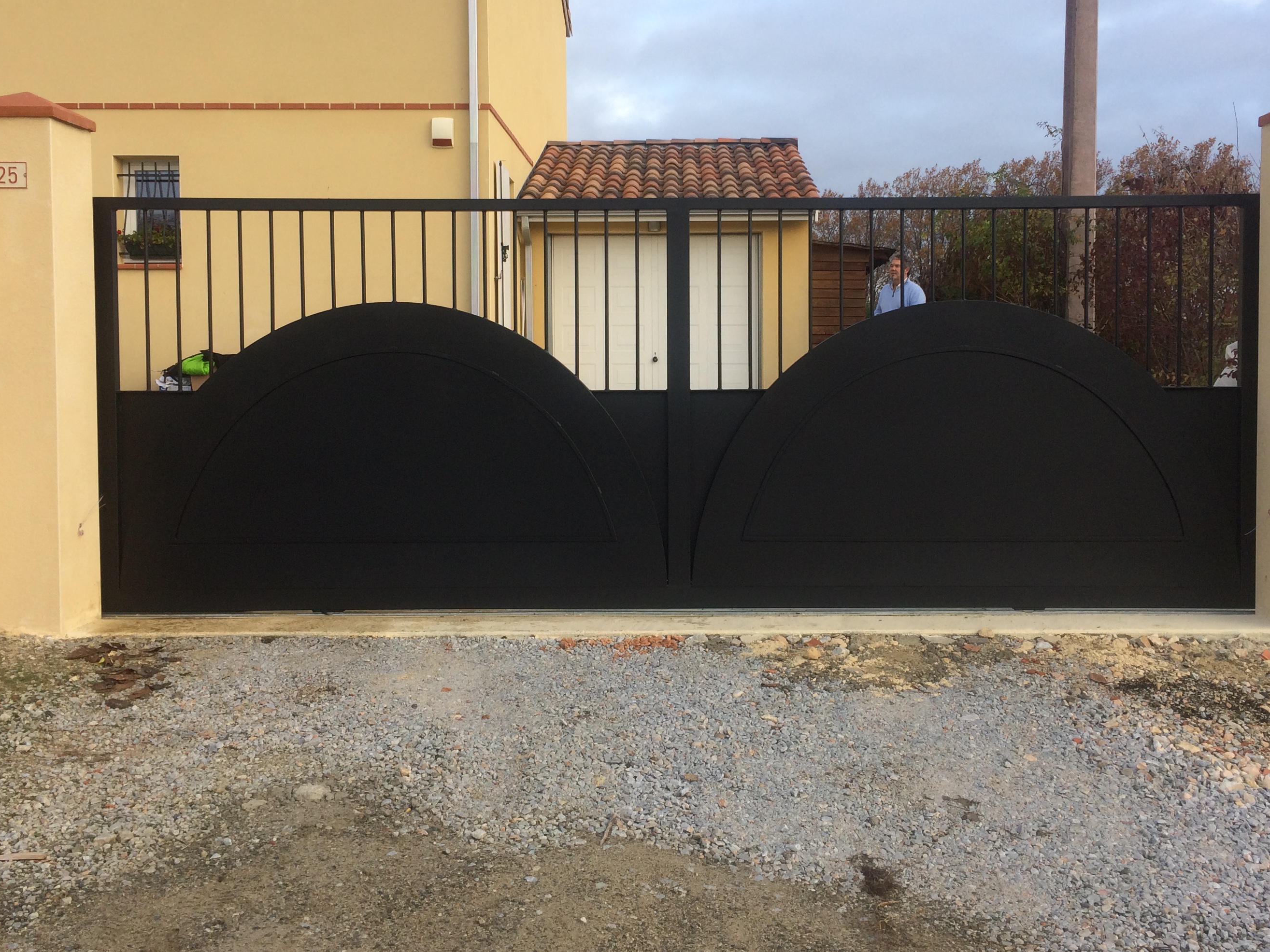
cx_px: 675
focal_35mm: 36
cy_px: 412
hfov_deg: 51.3
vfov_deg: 39.6
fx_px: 1321
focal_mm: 4.15
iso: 32
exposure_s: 1/507
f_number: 2.2
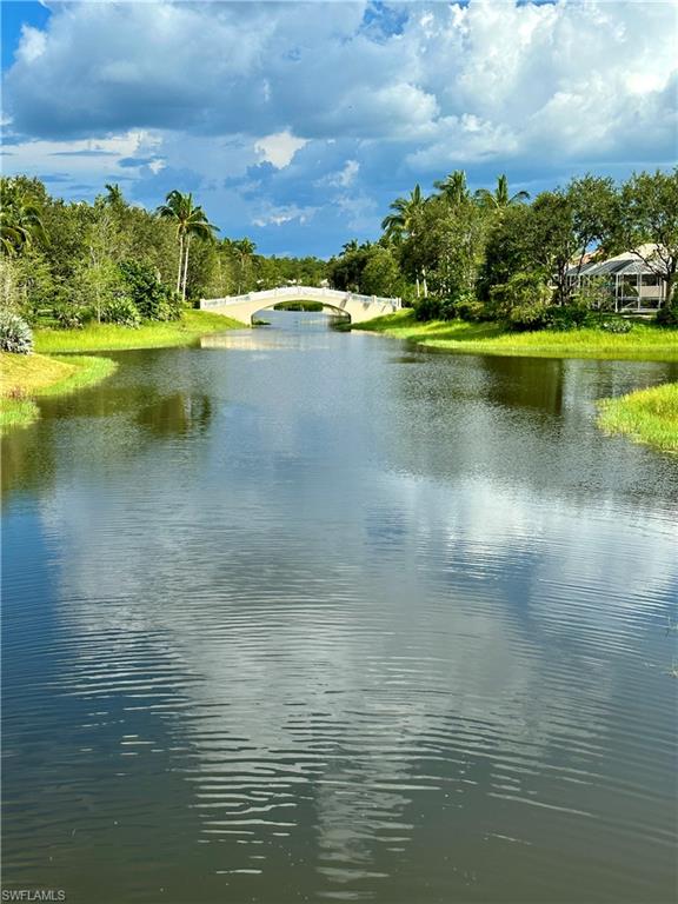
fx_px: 1254
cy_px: 452
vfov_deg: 39.7
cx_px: 339
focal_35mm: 48
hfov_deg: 30.3
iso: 64
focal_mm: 6.86
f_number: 1.78
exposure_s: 1/4016
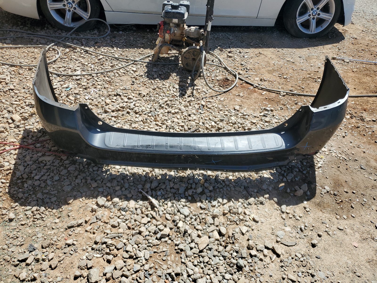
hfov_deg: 67.3
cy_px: 142
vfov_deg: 53.1
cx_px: 188
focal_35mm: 26
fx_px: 283
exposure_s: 1/3333
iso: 50
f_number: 1.5
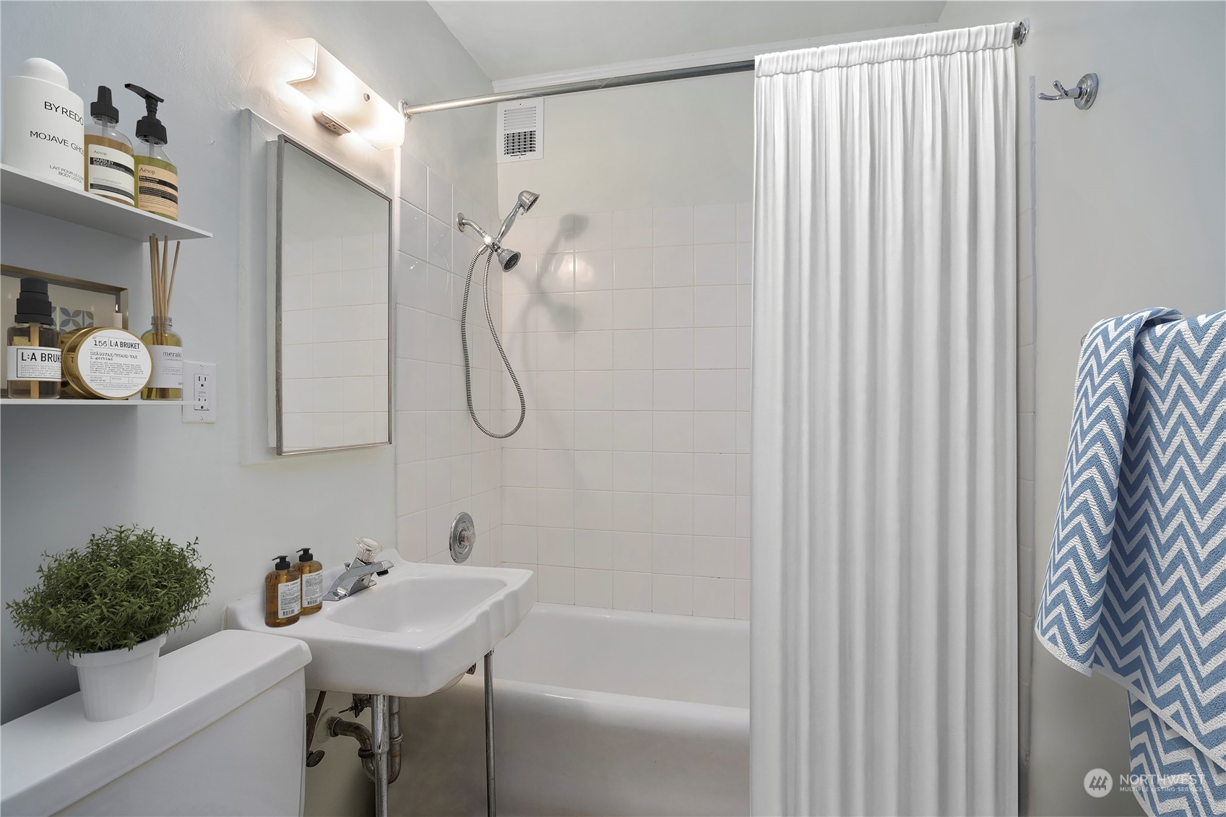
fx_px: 579
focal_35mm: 17
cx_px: 613
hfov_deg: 93.3
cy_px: 408
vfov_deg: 70.4
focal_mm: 17
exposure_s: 1/5
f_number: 9
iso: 640
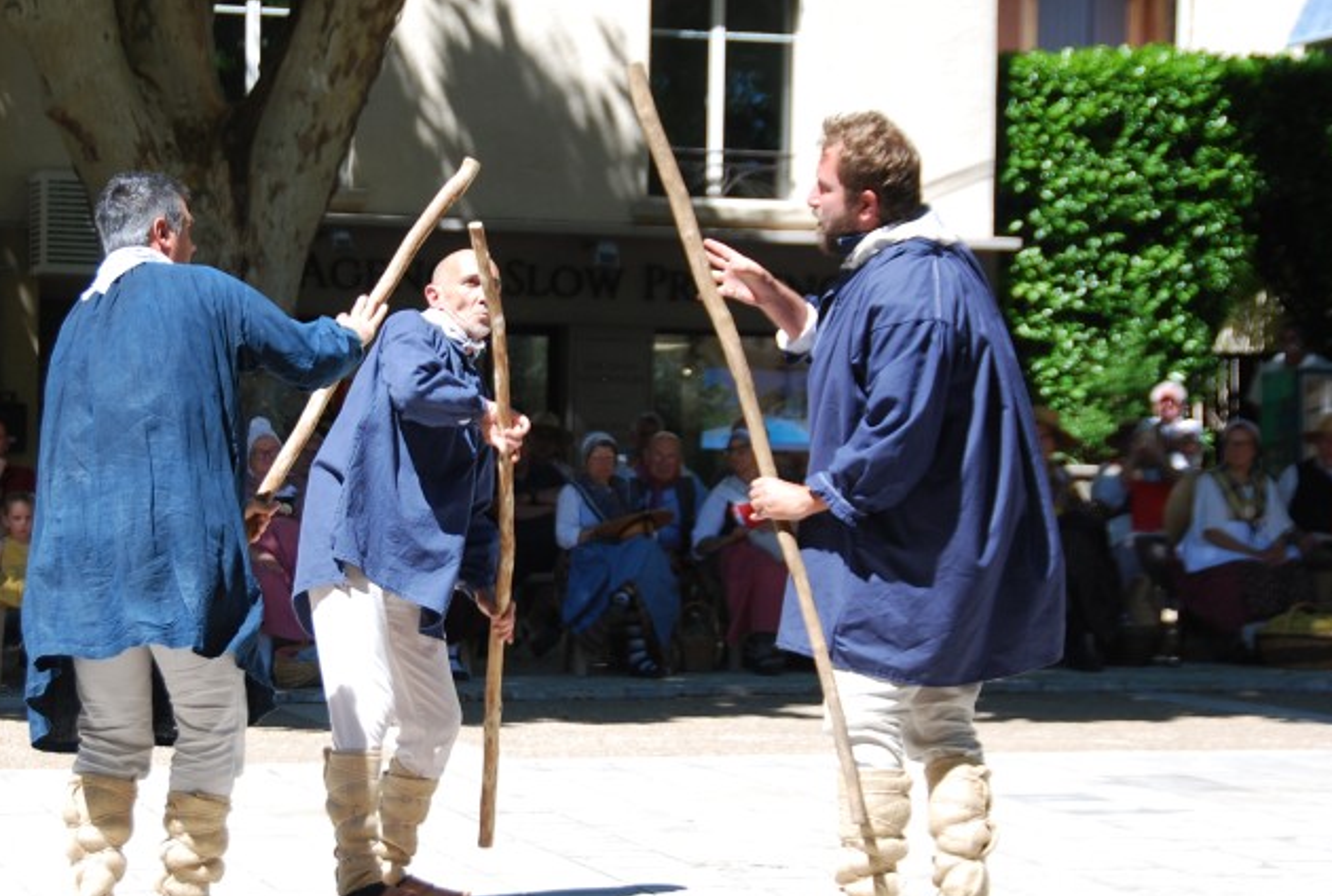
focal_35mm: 119
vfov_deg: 11.6
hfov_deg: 17.1
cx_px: 396
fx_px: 4416
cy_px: 490
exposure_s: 1/500
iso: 200
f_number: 5.6
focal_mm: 56
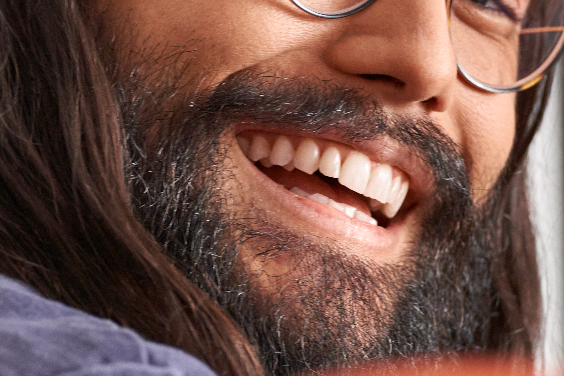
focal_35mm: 618
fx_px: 9681
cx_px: -68
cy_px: 213
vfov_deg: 2.2
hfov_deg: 3.3
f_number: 2.8
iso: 1250
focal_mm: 152
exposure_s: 1/500
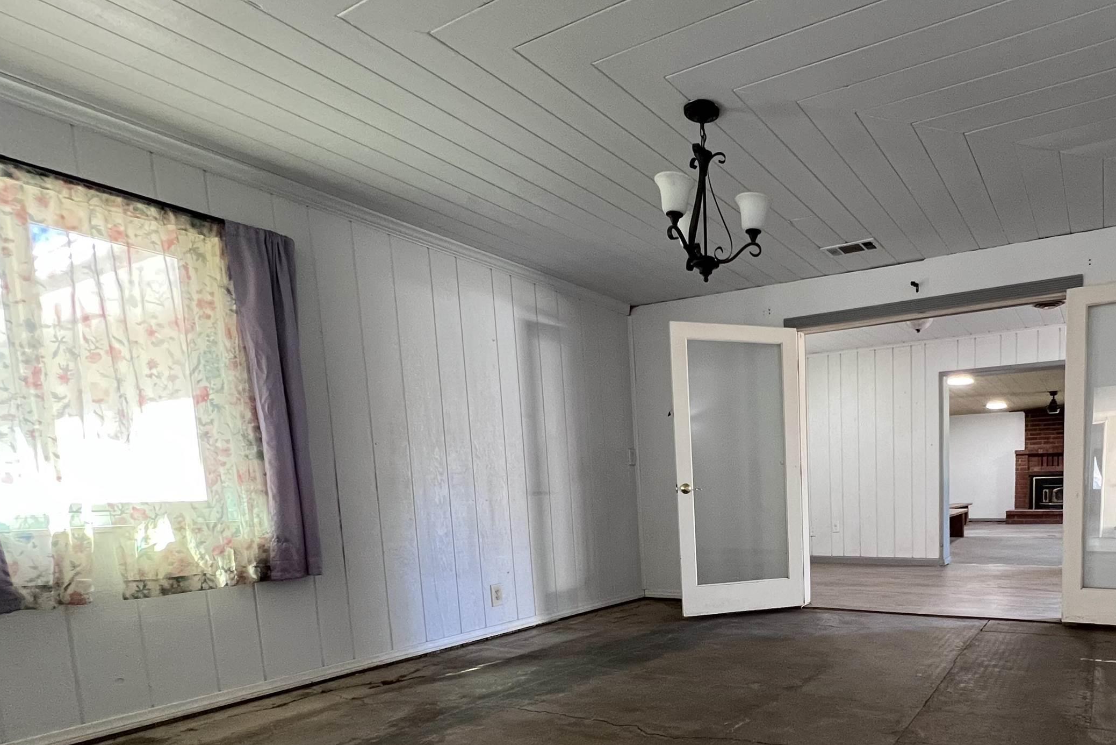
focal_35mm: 20
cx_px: 800
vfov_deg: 58.8
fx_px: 620
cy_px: 555
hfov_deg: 79.2
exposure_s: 1/60
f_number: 1.8
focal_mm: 1.57
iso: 400
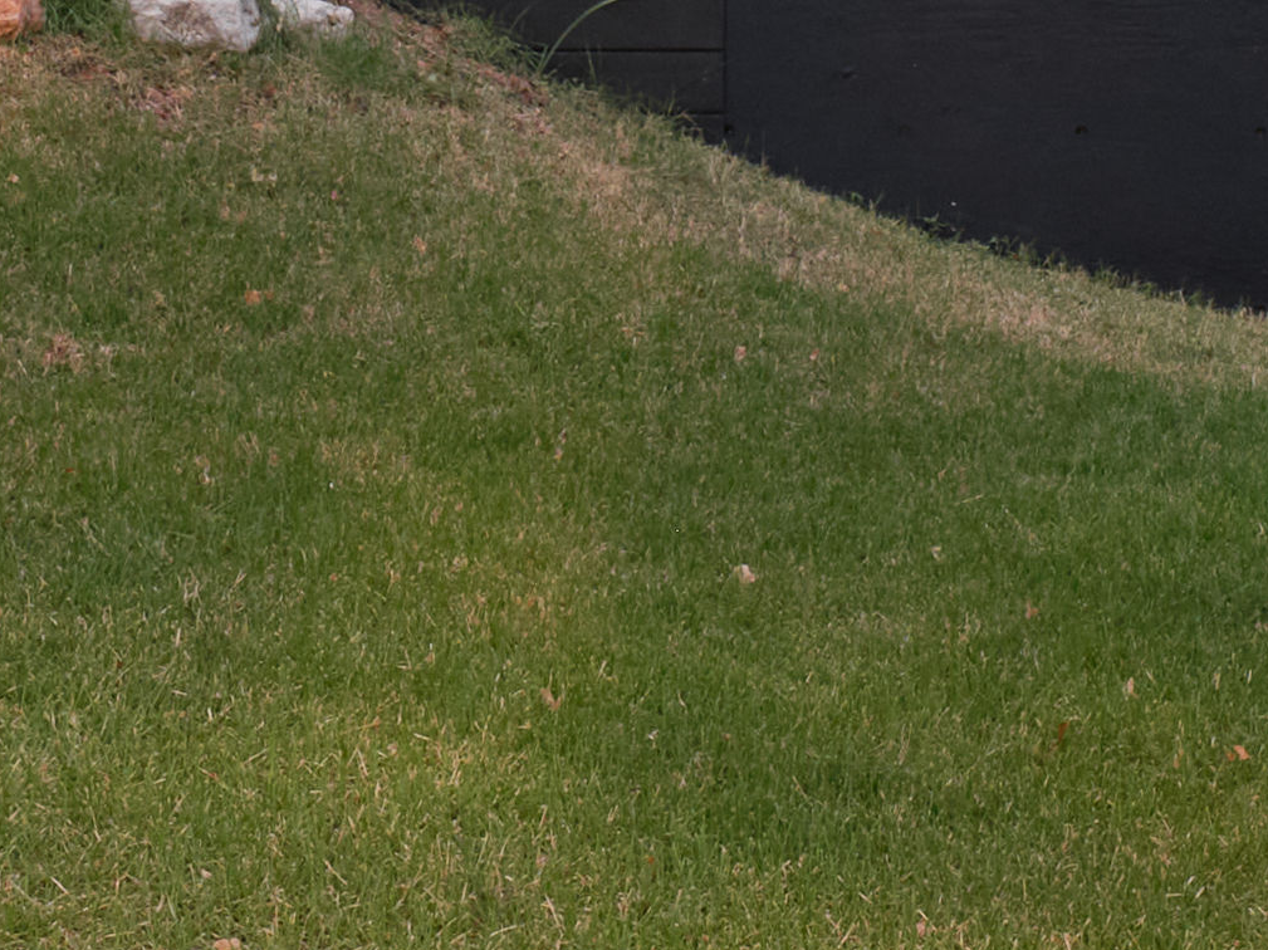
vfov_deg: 9.6
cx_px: 651
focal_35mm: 152
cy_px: -300
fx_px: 5566
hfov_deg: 13.0
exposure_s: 2.5
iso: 320
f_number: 13
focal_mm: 24.1
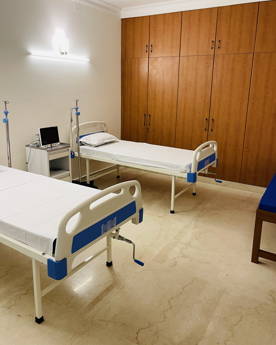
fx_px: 286
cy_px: 156
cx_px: 141
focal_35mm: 28
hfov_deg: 51.5
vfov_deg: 62.1
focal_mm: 5.1
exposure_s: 1/50
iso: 64
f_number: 1.6
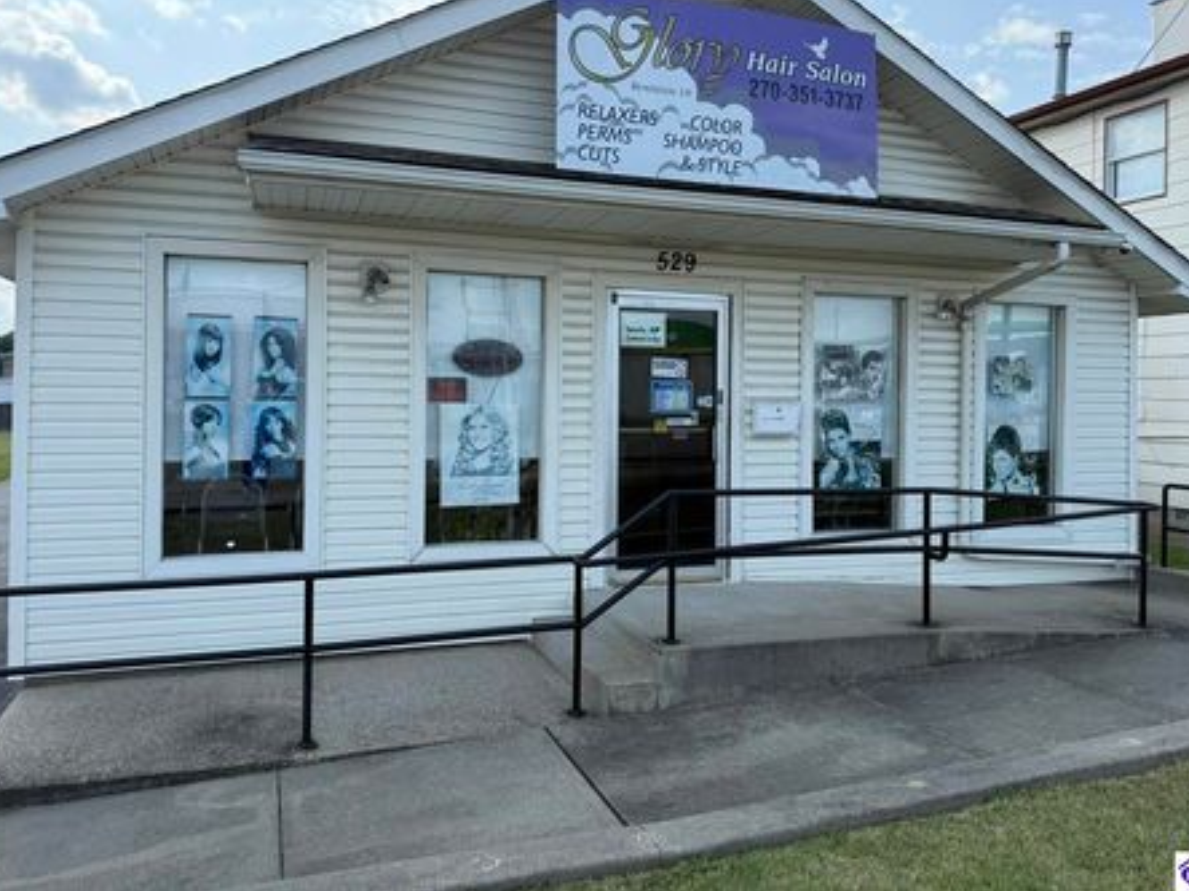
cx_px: 589
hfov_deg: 65.3
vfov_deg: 51.2
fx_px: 927
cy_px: 392
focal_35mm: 27
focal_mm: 6.76
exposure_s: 1/2907
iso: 100
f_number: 1.78
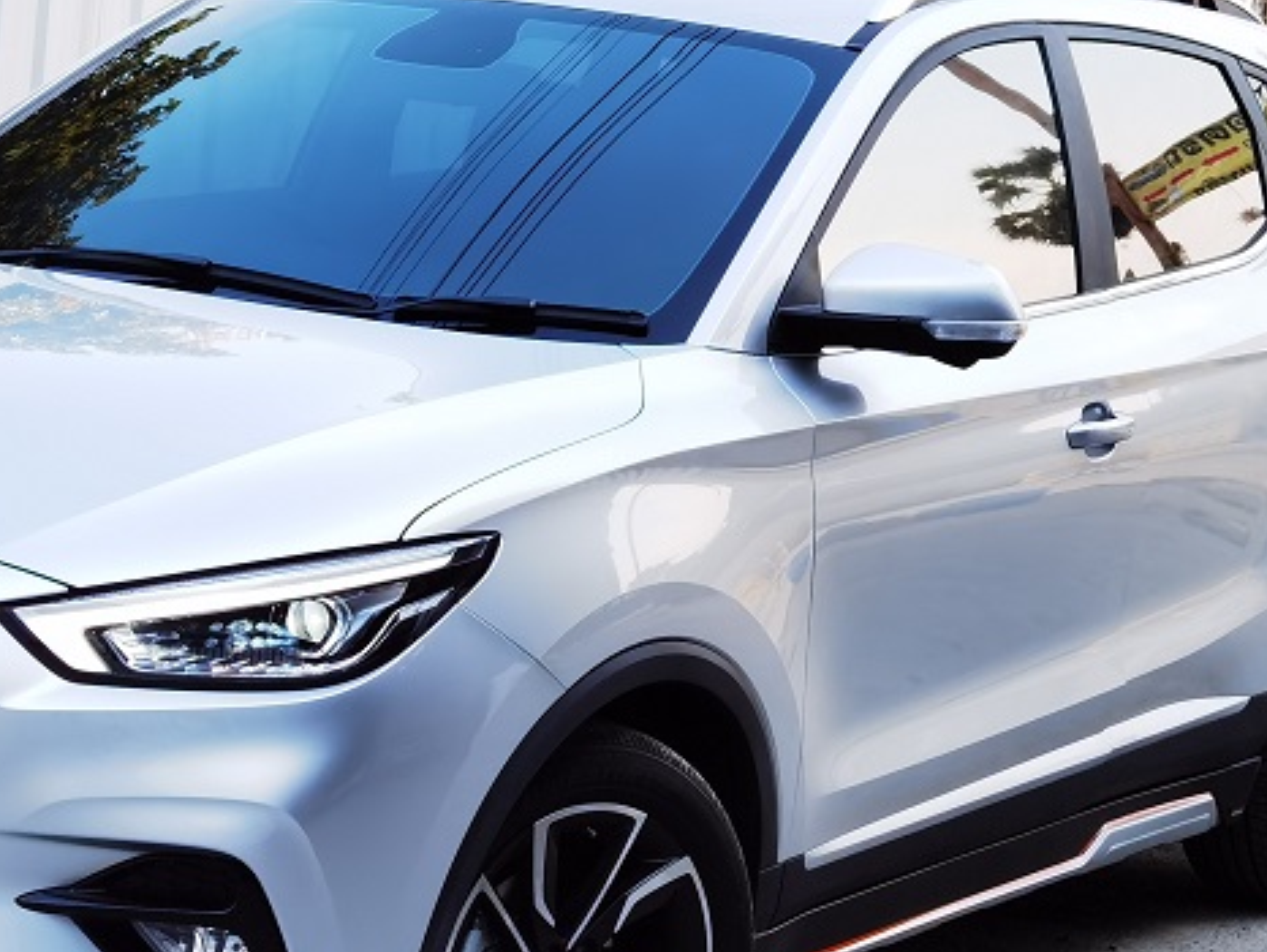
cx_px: 424
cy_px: 543
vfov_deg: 13.5
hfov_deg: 17.8
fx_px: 4028
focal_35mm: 110
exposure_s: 1/426
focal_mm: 6.71
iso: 50
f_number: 1.9
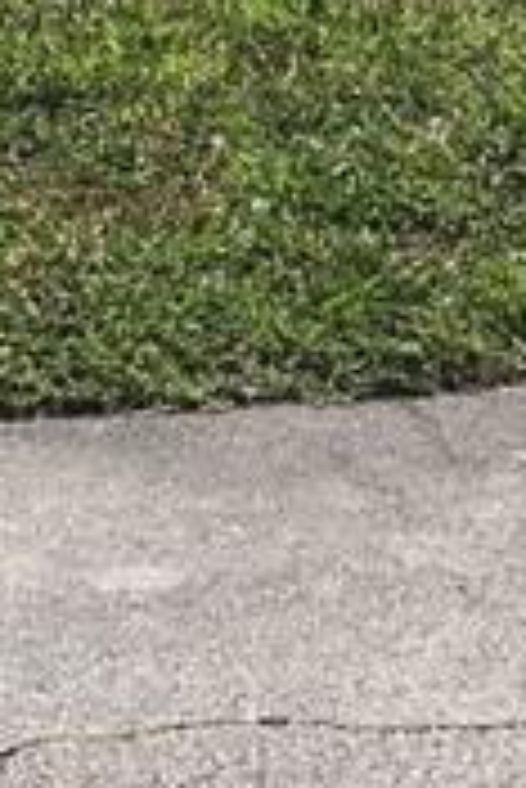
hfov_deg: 7.8
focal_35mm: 176
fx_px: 3849
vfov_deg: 10.6
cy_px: -820
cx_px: 36
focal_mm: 4.15
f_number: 2.2
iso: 25
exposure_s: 1/1972
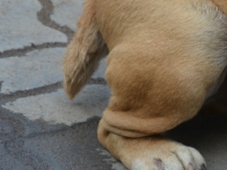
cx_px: 414
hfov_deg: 4.0
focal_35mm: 488
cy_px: -65
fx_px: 3203
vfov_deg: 3.0
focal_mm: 92
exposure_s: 1/160
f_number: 8
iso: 100
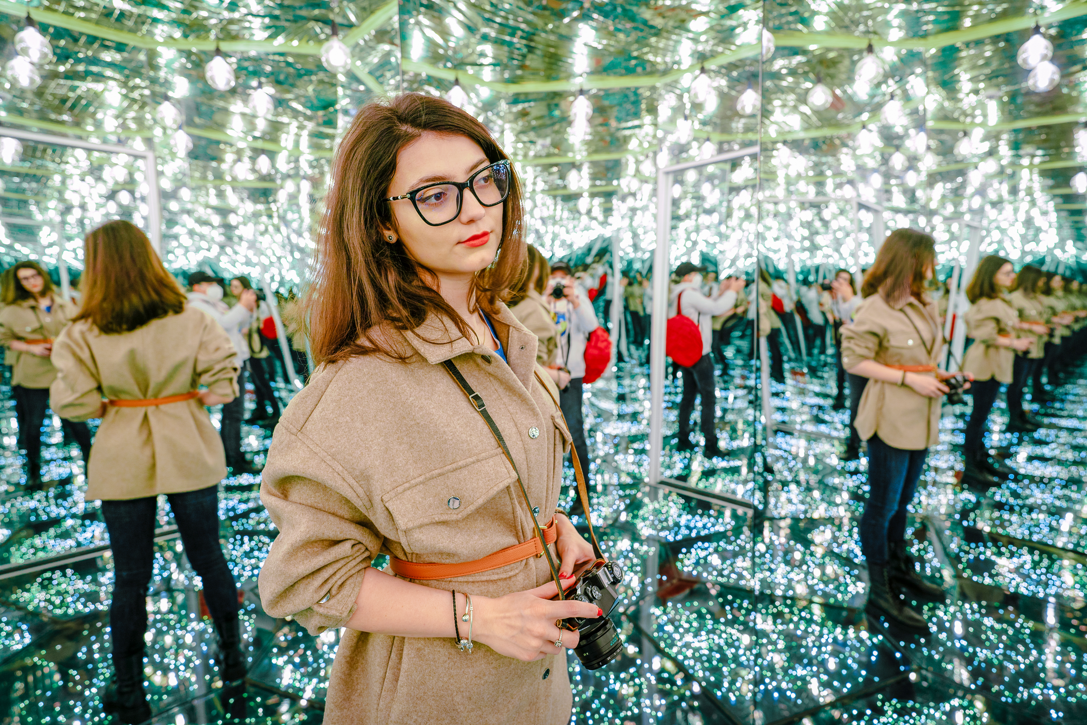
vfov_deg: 61.9
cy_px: 362
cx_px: 544
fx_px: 604
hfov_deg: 84.0
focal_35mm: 20
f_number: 3.5
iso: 200
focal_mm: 20
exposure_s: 1/60
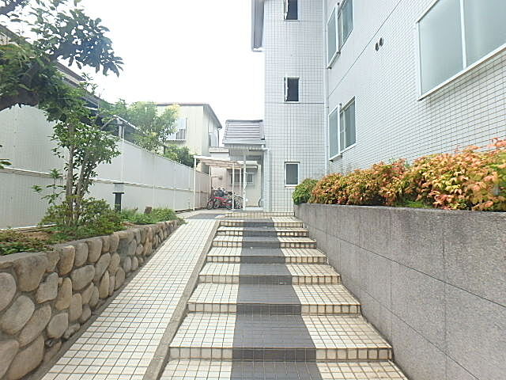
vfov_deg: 63.4
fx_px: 307
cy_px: 190
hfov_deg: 79.0
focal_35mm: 21
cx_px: 253
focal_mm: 3.7
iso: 125
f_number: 6
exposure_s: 1/200
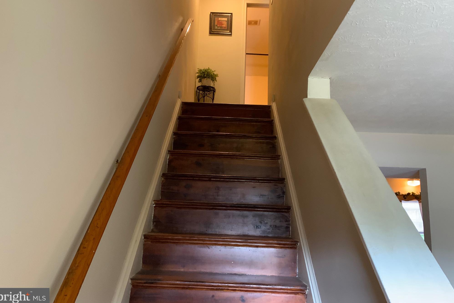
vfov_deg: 42.2
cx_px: 226
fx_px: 391
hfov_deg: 60.3
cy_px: 131
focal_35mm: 31
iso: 200
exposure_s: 1/40
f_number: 1.8
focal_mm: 3
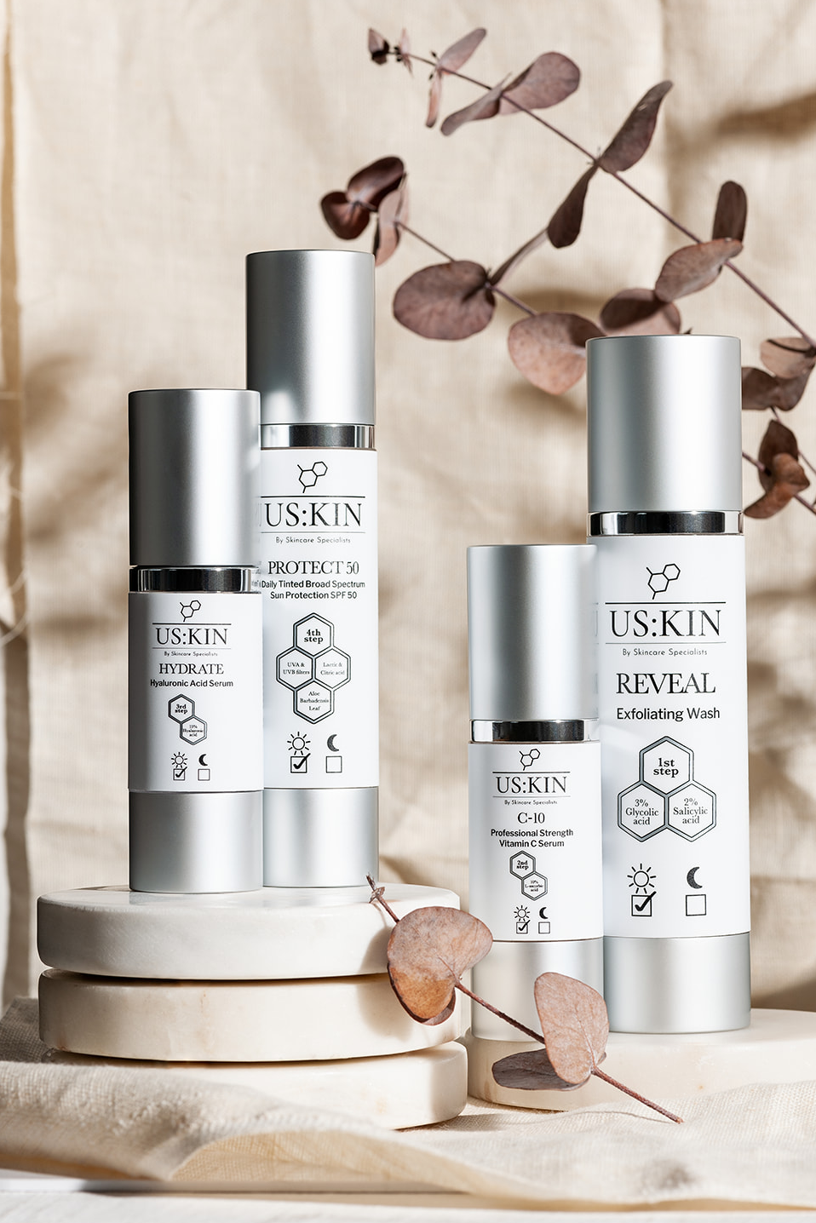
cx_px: 440
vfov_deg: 17.5
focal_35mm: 117
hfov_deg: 11.7
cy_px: 609
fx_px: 3976
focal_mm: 105
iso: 100
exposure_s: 1/125
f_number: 14
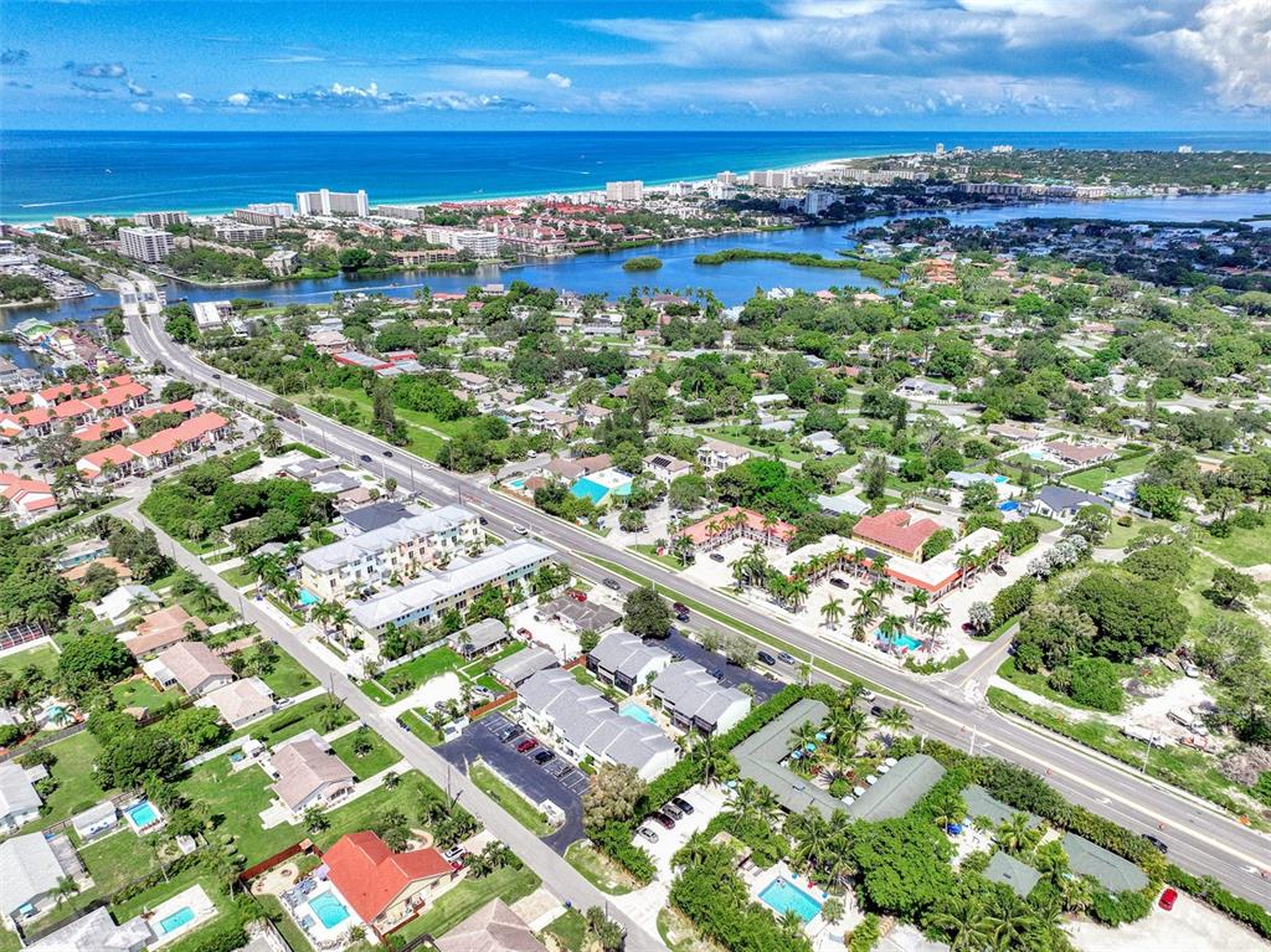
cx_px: 636
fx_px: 881
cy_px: 476
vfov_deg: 56.8
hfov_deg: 71.6
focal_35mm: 24
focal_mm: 12.3
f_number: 3.5
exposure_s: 1/4000
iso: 100
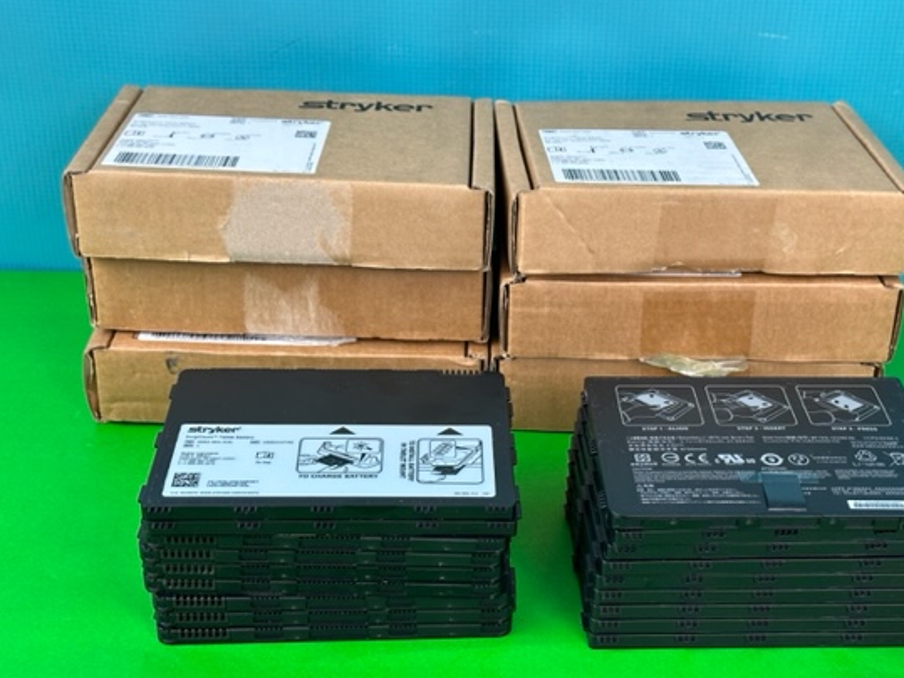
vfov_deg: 25.6
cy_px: 366
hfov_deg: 33.7
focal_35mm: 57
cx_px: 525
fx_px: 1488
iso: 80
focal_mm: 6.86
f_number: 1.78
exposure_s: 1/60
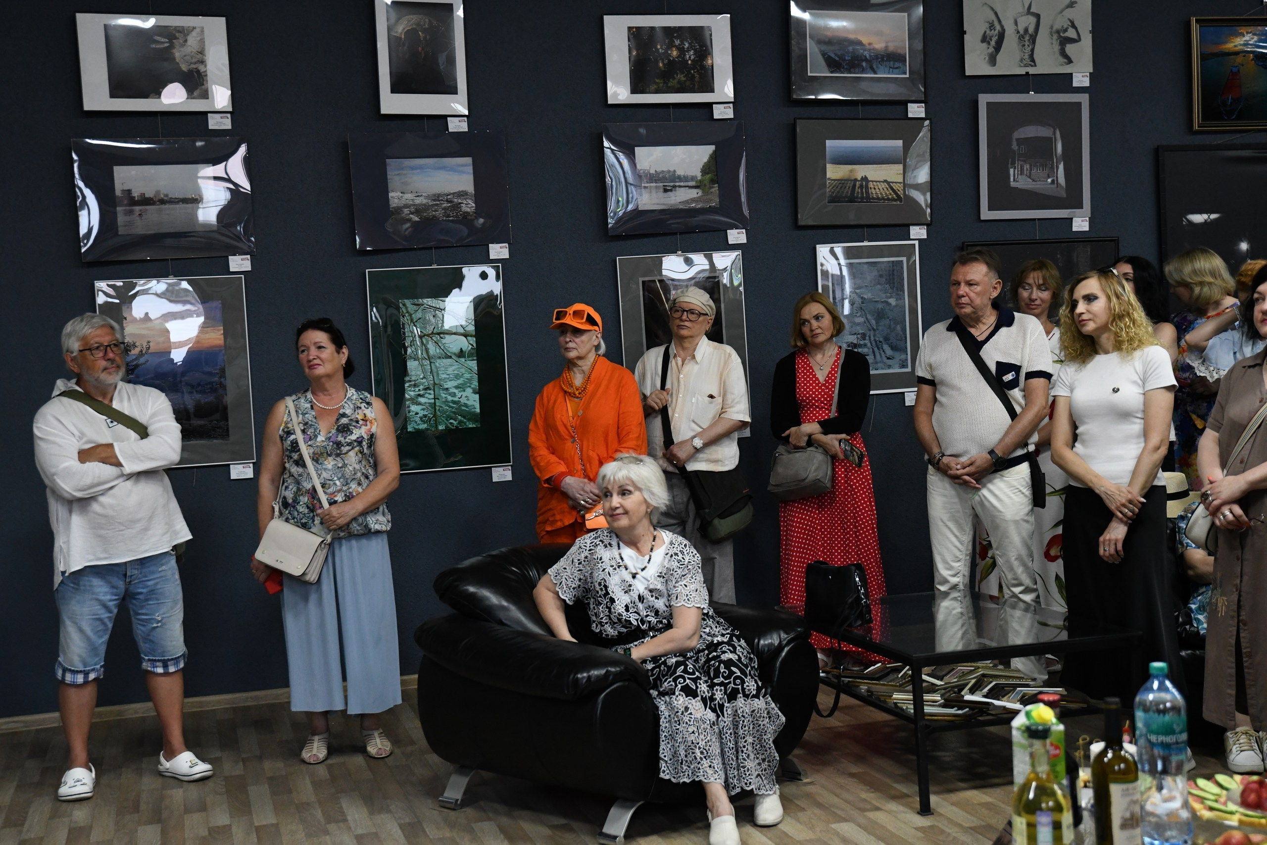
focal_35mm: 48
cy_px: 422
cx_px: 634
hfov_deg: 41.1
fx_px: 1689
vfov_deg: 28.1
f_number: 3.5
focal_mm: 48
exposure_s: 1/200
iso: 3200
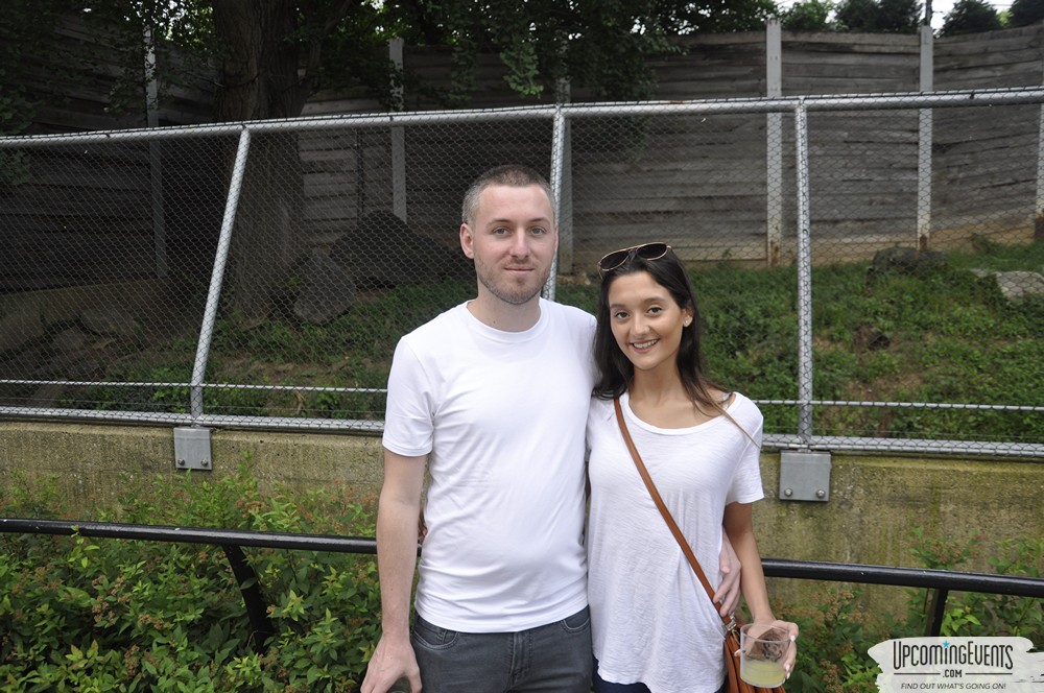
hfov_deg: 67.4
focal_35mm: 27
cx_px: 522
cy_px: 346
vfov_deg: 47.8
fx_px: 782
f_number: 3.5
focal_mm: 18
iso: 400
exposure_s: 1/125
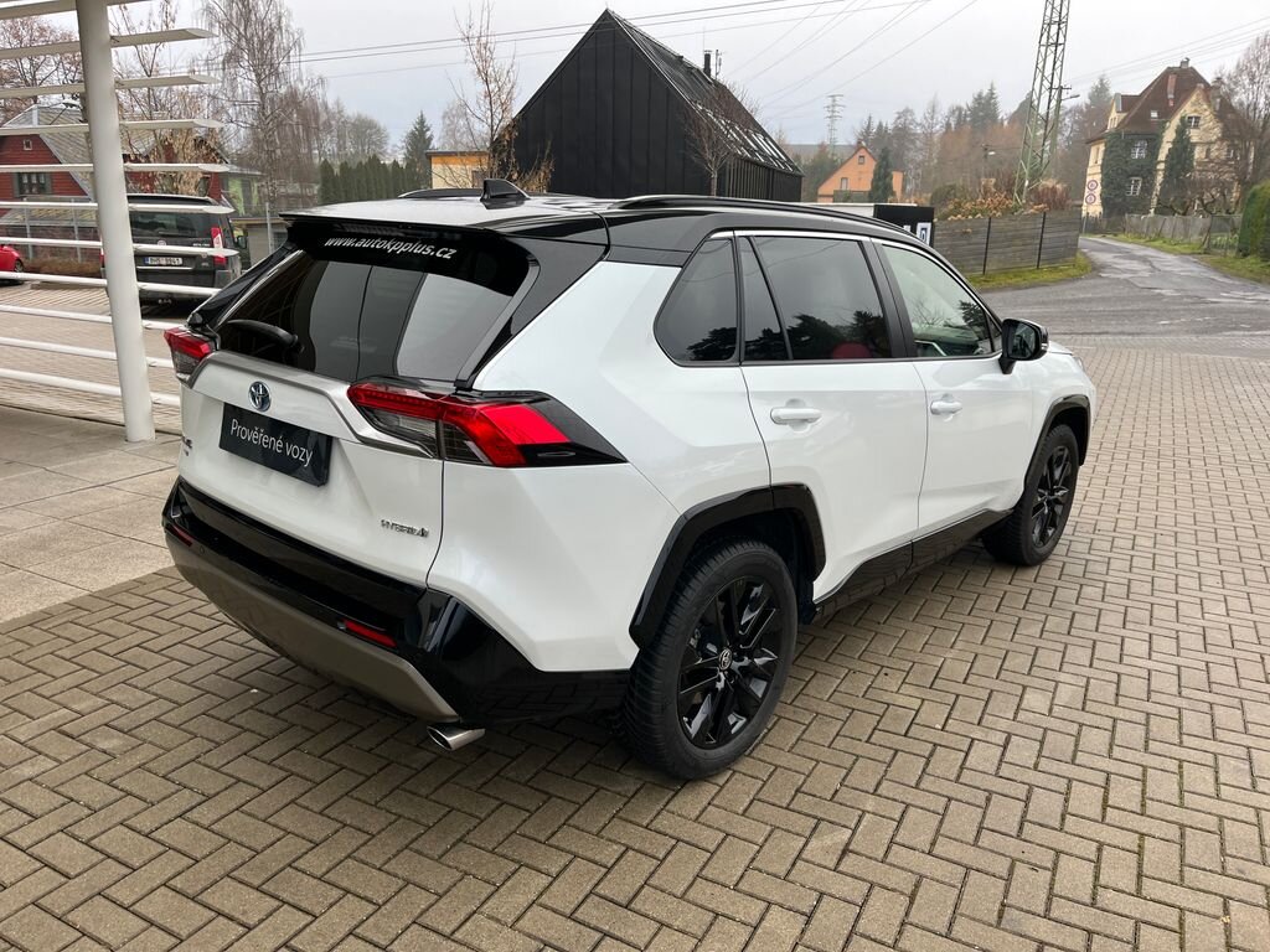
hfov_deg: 67.3
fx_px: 954
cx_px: 635
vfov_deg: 53.1
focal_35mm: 26
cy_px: 476
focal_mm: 5.1
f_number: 1.6
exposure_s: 1/140
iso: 32
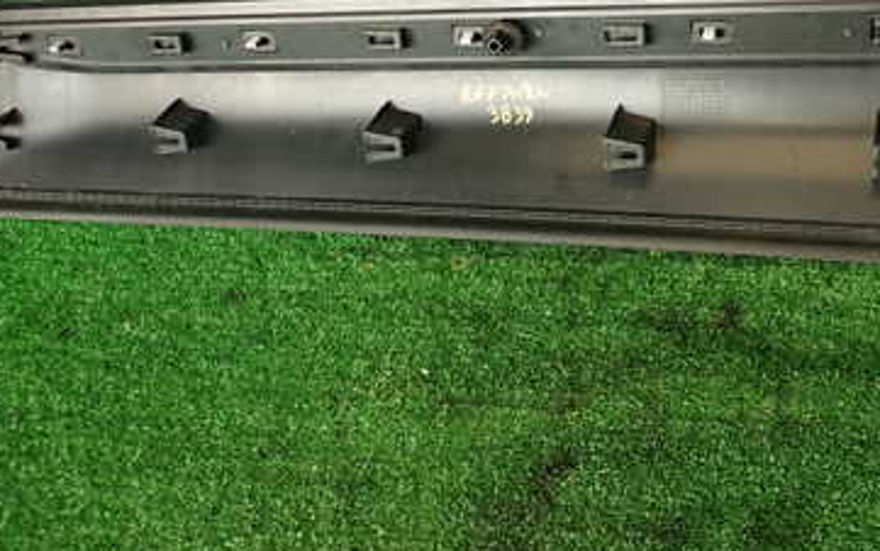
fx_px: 1056
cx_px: 597
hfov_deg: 44.5
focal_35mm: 44
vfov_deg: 28.7
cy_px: 117
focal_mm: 4.5
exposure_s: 1/80
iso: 100
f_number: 2
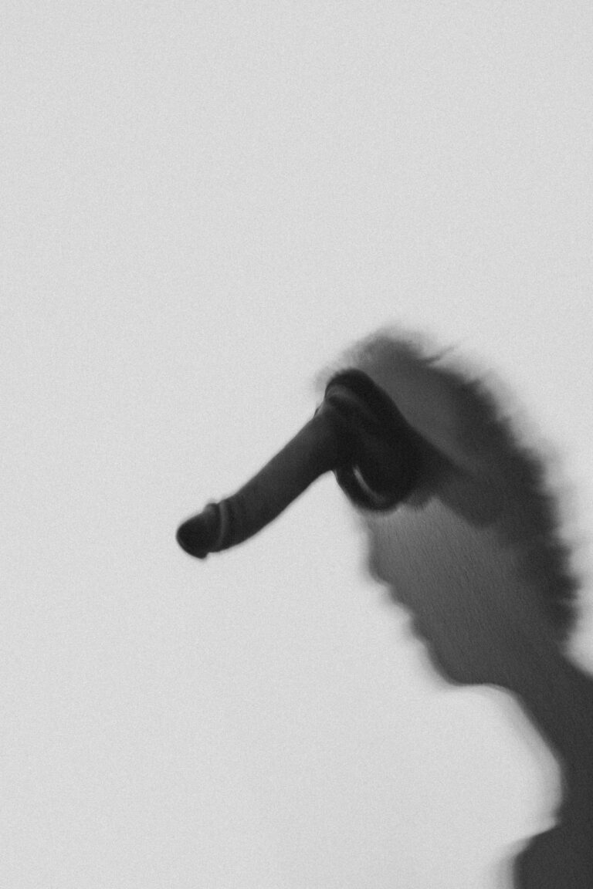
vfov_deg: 24.2
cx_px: 296
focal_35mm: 84
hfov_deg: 16.3
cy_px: 444
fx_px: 2075
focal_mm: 56
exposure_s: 1/8
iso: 100
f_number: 1.2
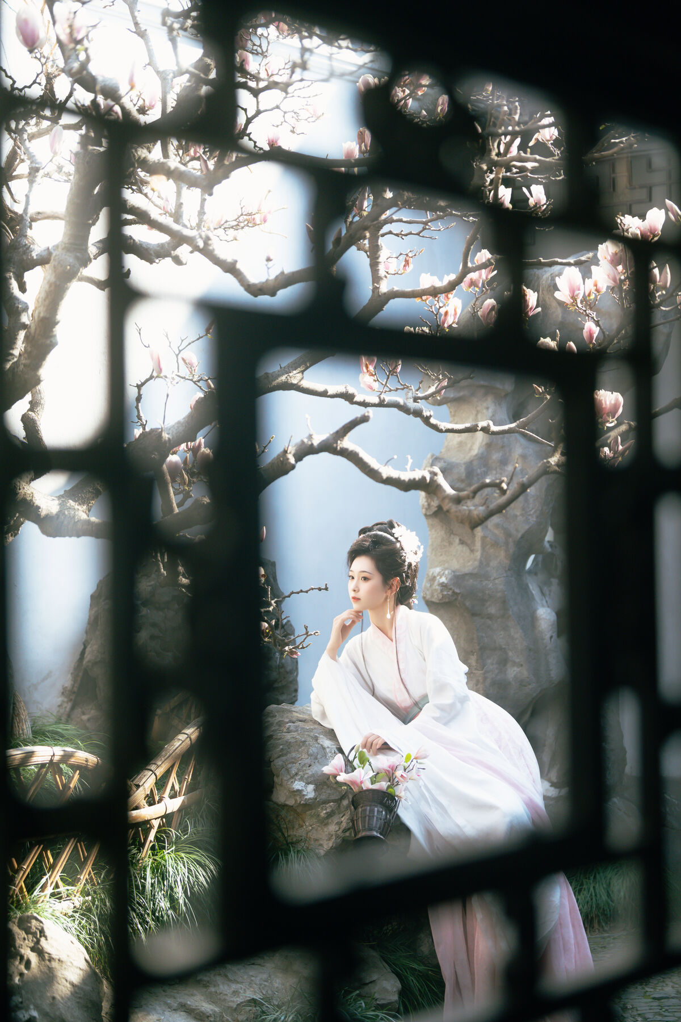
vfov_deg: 28.8
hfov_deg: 19.5
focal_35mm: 70
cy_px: 511
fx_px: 1986
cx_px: 340
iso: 640
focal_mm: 70
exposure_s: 1/1250
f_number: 2.8
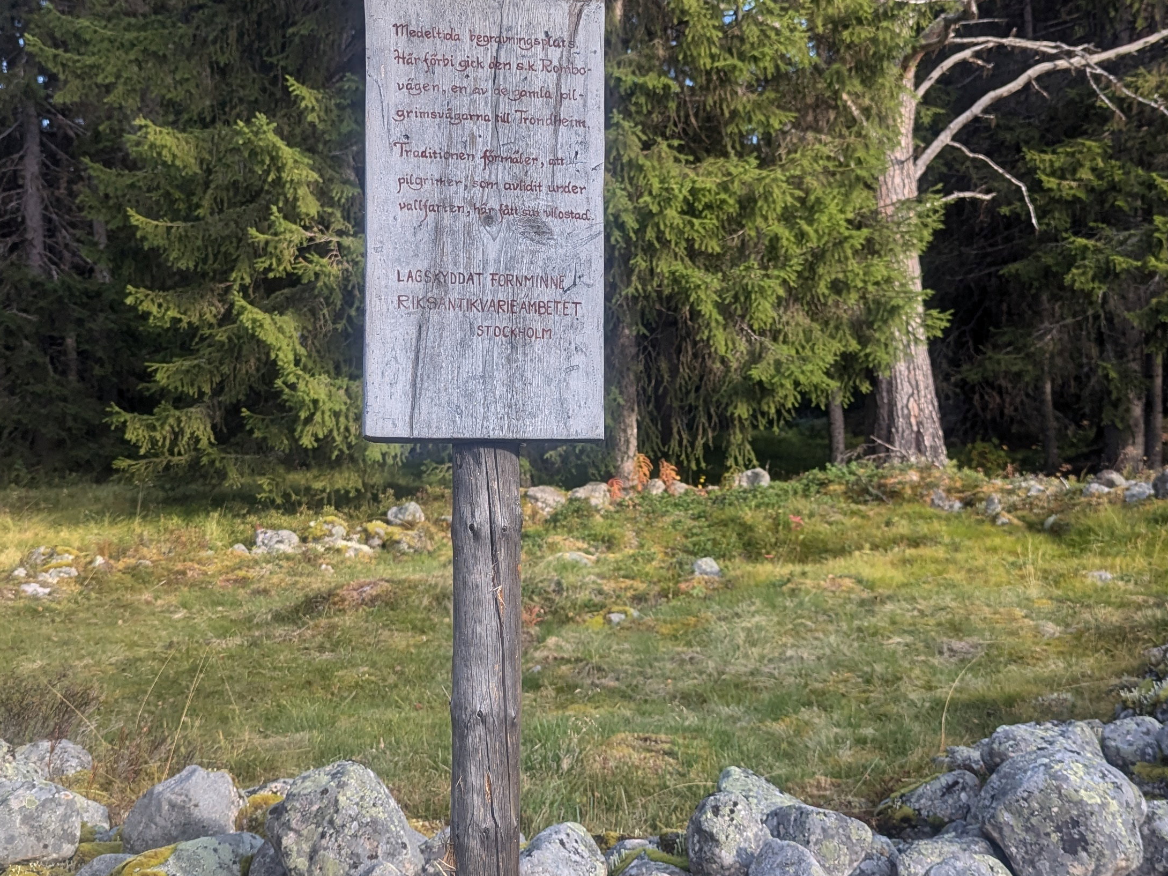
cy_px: 390
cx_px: 669
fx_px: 1518
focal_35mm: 45
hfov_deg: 42.0
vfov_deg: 32.2
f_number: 1.85
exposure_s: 1/281
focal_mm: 6.81
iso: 44
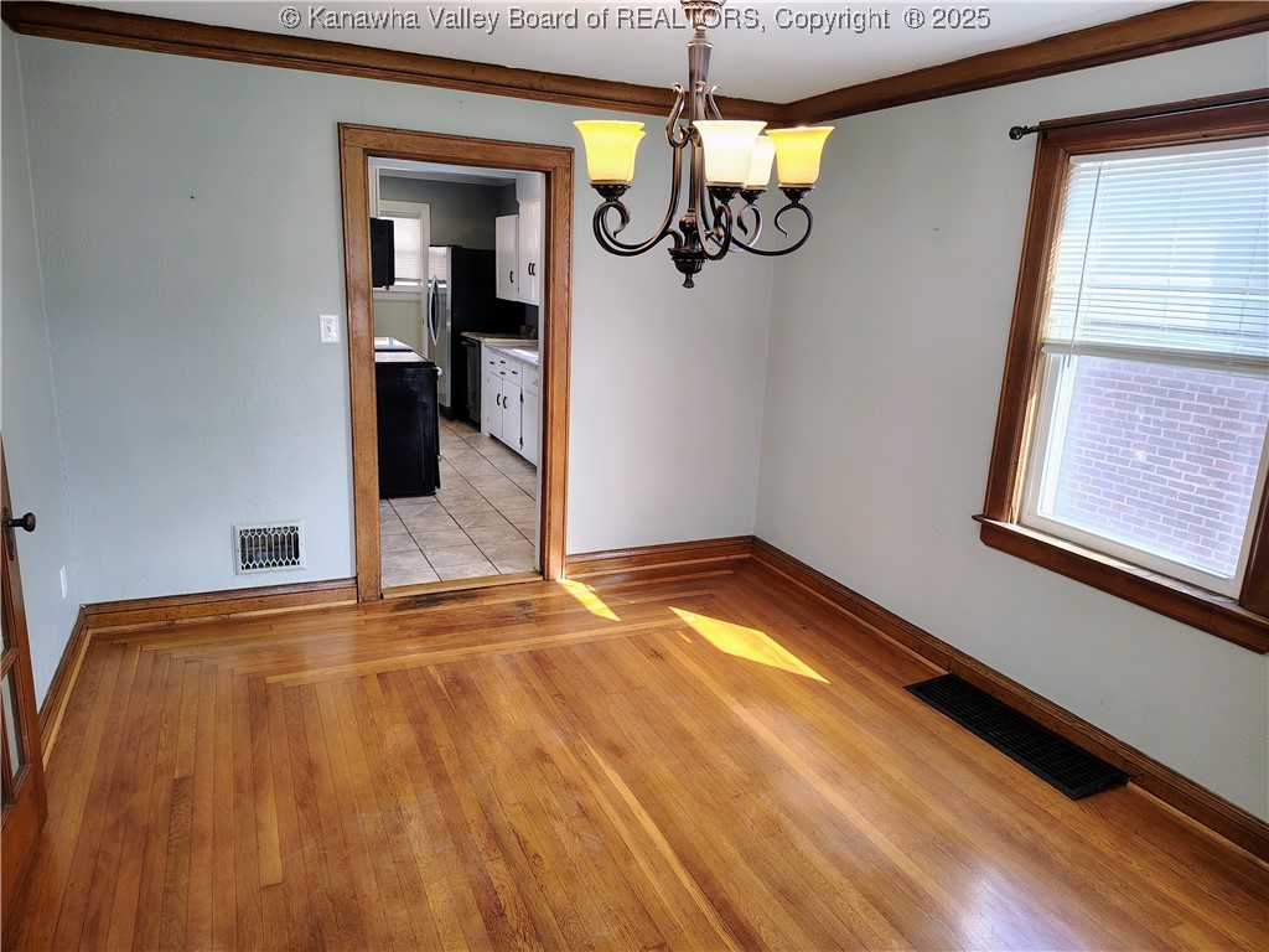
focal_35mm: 24
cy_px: 476
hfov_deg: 71.6
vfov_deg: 56.8
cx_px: 634
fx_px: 880
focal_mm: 5.56
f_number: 1.8
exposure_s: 1/120
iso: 355
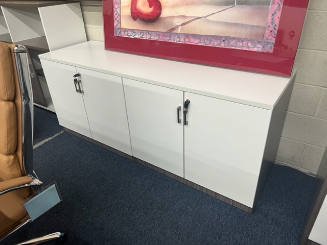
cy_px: 122
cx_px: 164
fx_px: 246
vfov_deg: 53.1
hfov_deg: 67.3
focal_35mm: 26
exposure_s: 1/61
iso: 100
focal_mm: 5.7
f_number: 1.5
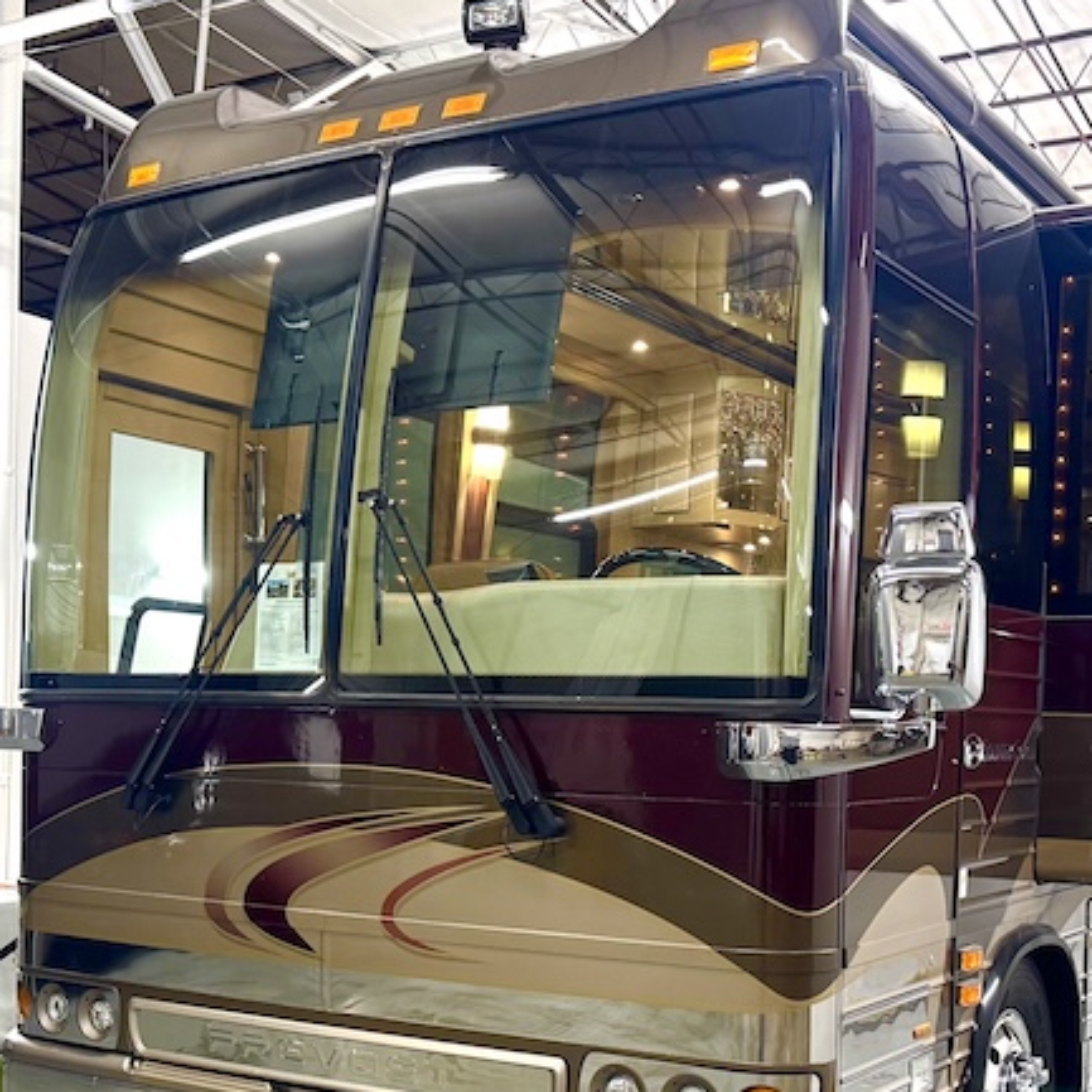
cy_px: 794
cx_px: 444
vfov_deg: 34.1
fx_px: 1749
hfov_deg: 34.6
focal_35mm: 49
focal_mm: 6.76
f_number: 1.78
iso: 250
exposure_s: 1/60
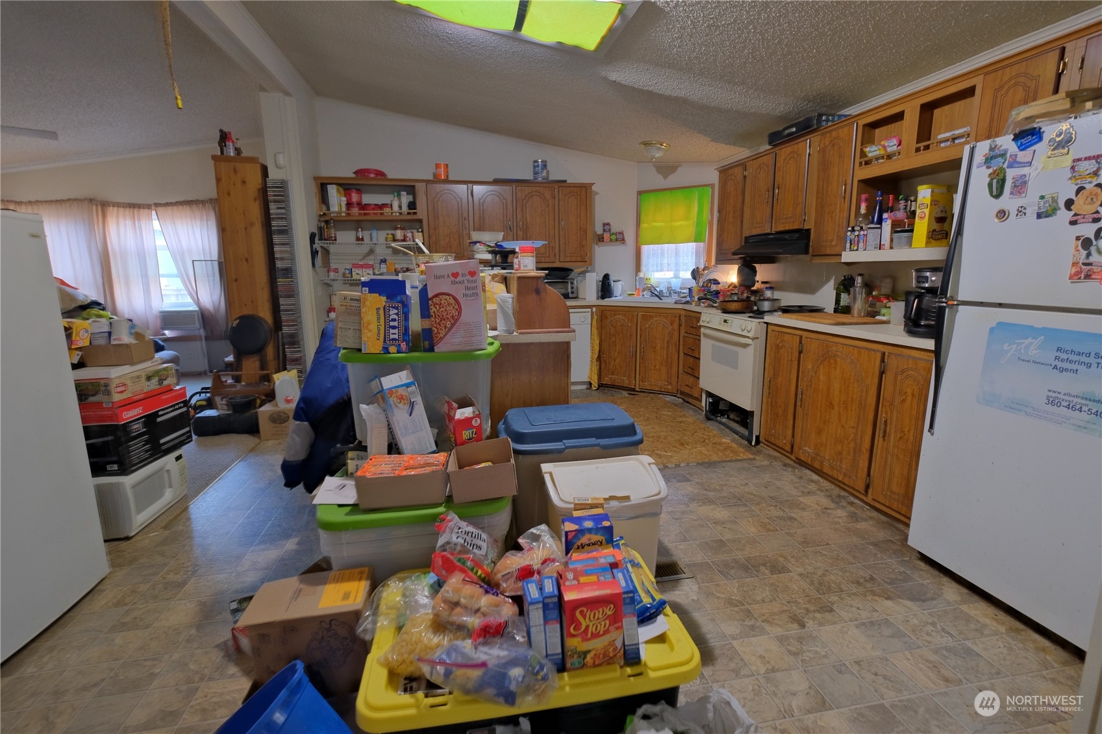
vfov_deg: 77.3
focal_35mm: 15
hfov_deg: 100.4
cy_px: 367
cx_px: 551
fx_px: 459
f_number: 4
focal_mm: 10
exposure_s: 1/5
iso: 800
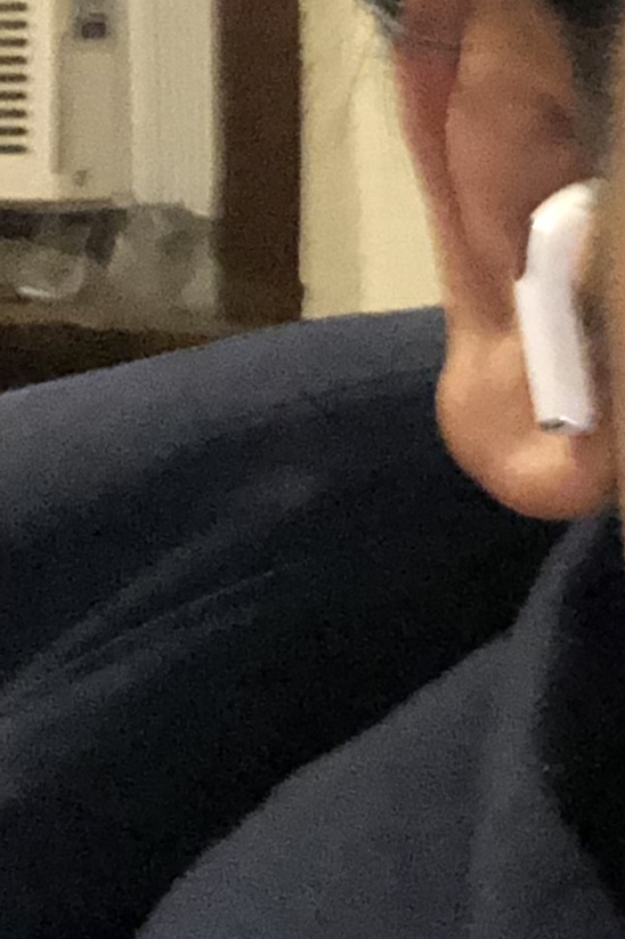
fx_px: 3258
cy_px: 80
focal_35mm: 125
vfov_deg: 16.2
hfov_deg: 10.1
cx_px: 1249
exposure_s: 1/24
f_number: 2.2
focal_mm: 2.87
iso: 500
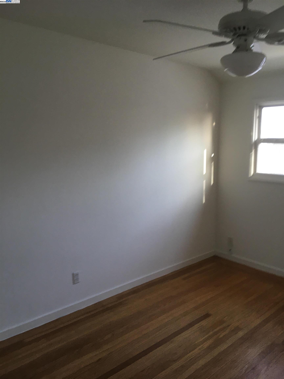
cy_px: 190
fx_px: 317
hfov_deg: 48.2
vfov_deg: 61.7
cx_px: 142
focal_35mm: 29
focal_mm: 4.15
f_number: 2.2
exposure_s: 1/30
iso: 32
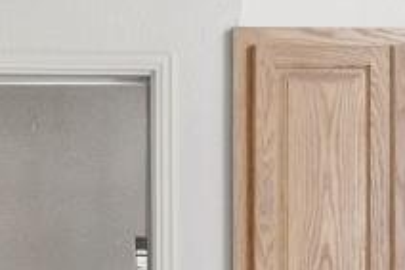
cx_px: -19
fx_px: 1270
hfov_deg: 17.6
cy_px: 401
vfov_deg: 11.6
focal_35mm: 113
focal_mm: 16
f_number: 8
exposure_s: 1/4
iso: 100
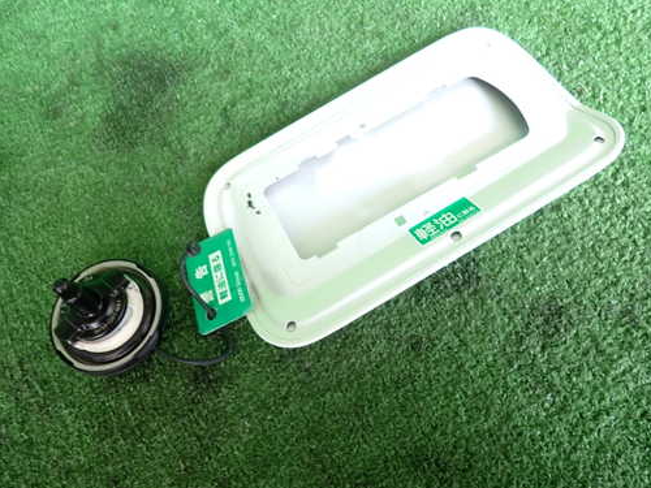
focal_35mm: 30
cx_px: 327
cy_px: 238
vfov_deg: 46.8
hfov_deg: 60.0
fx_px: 564
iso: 200
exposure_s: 1/50
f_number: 2
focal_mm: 4.5
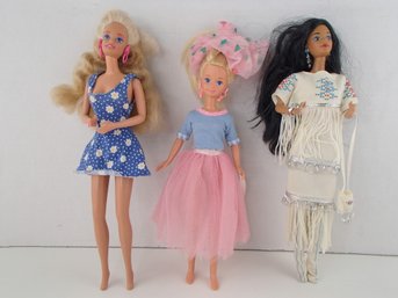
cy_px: 149
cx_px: 199
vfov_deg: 49.7
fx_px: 322
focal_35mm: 28
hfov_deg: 63.5
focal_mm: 5
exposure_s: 1/100
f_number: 3.9
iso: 100
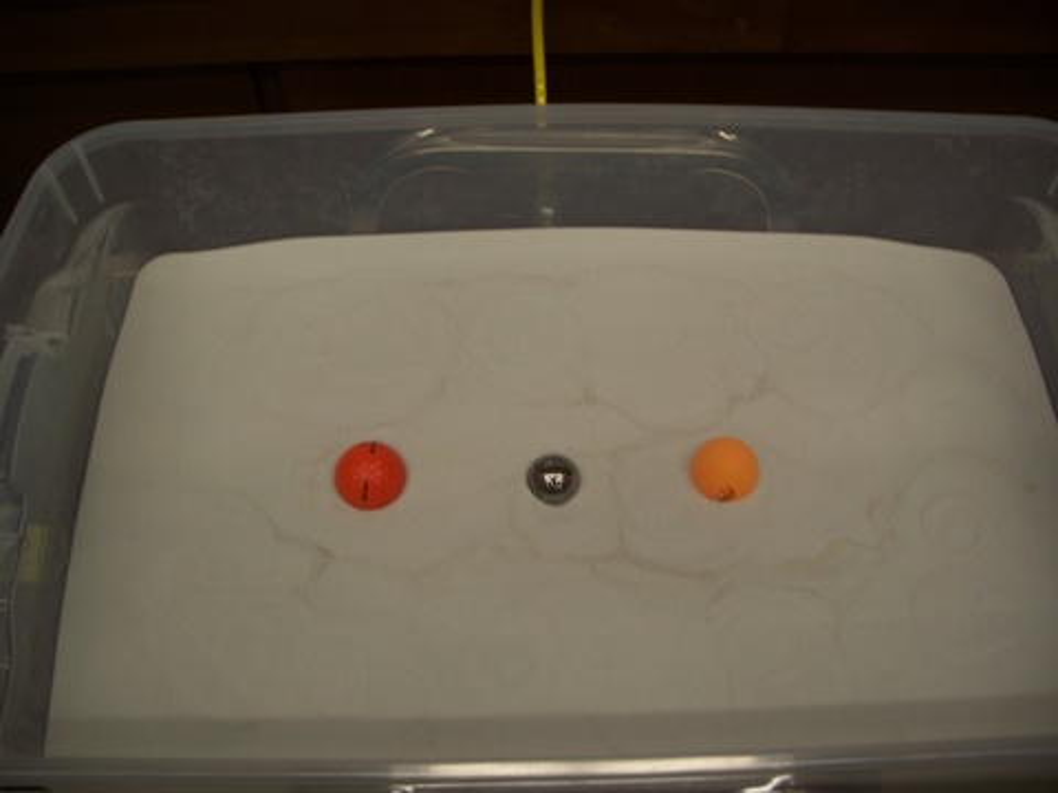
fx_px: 1131
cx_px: 529
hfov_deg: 50.1
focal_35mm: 37
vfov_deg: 38.7
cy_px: 396
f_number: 2.8
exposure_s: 1/40
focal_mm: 7.8
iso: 64
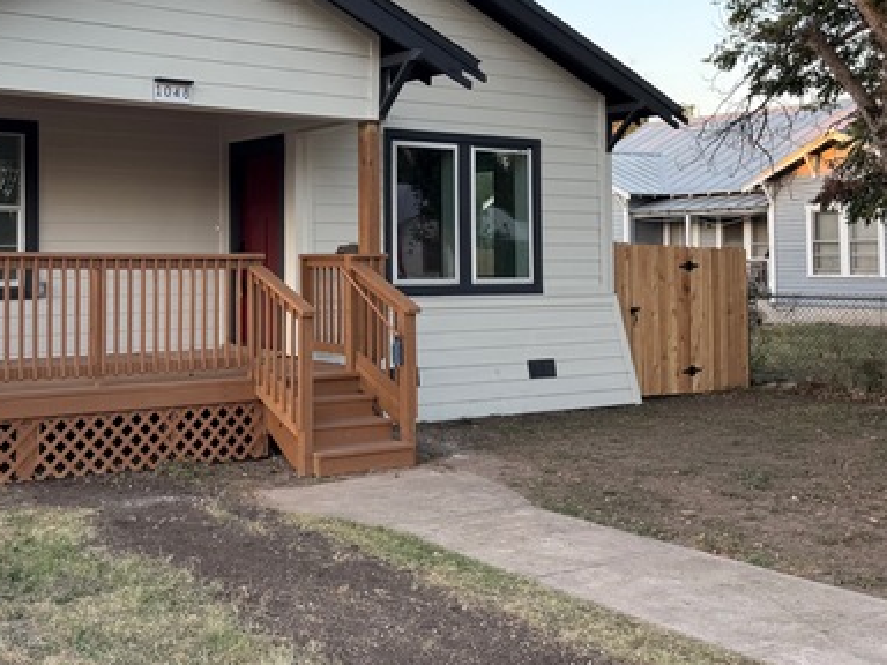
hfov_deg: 45.2
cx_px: 224
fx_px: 1025
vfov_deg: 35.3
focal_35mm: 40
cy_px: 180
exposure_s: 1/246
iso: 64
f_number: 1.78
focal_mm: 6.76
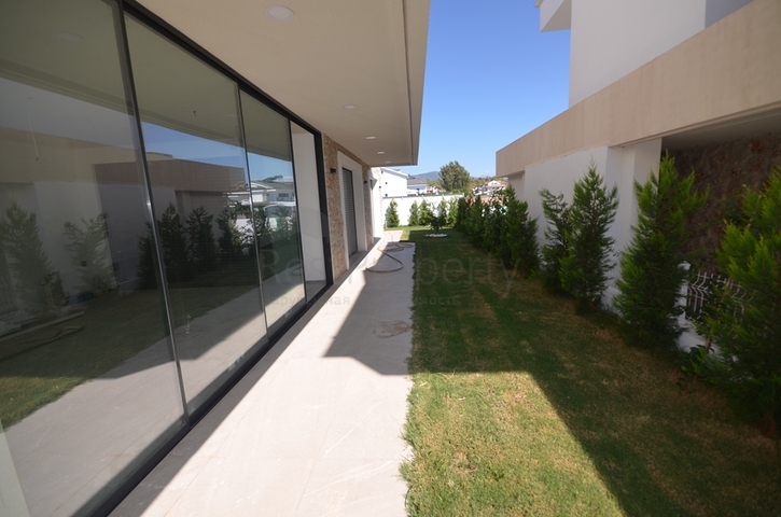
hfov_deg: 100.5
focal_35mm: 15
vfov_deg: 77.1
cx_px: 390
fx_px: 325
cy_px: 258
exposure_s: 1/200
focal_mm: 10
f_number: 8
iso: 100
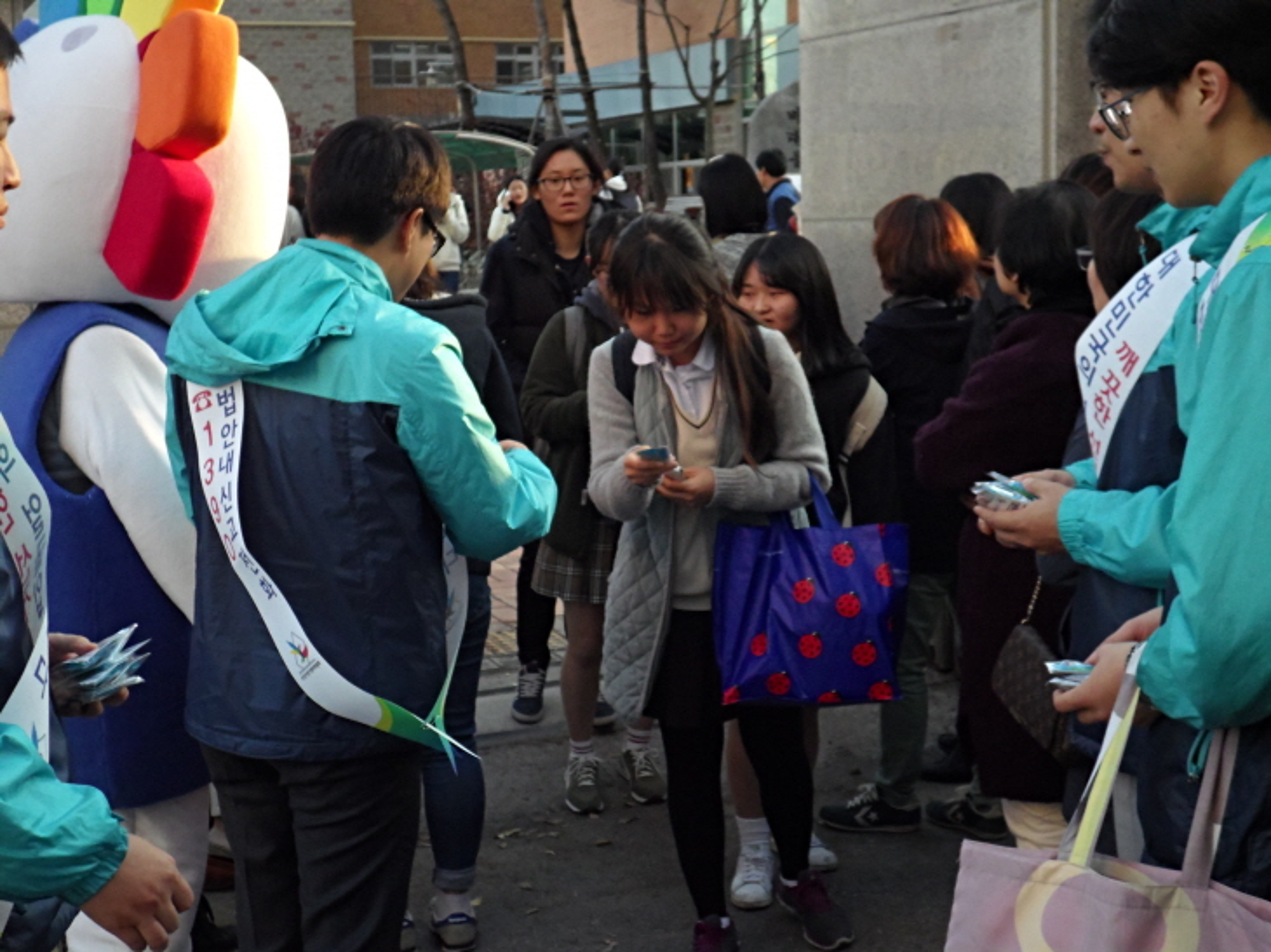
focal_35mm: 54
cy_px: 476
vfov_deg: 27.0
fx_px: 1982
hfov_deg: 35.6
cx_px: 636
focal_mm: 9.7
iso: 640
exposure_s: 1/350
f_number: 3.6
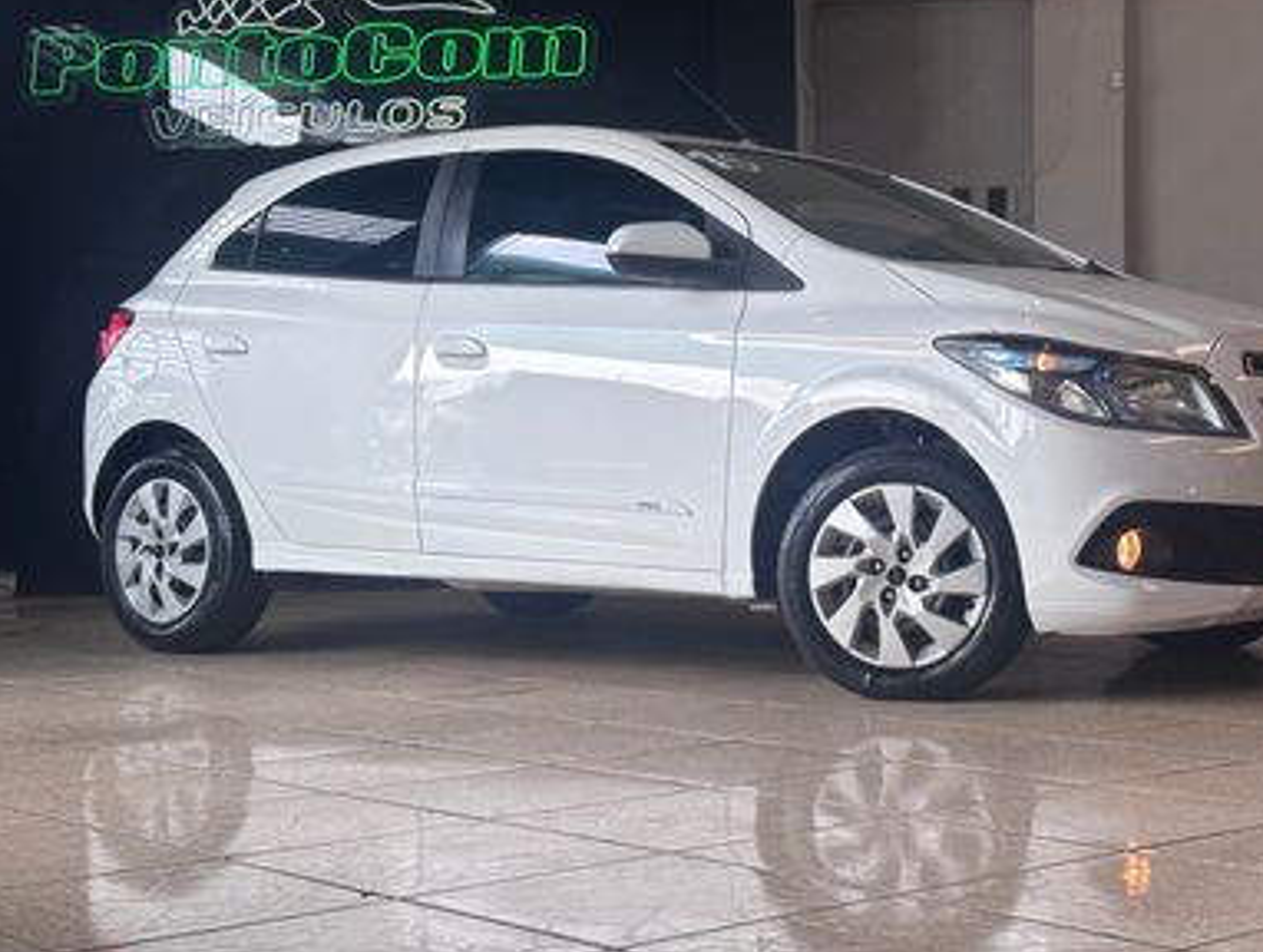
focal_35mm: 64
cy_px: 383
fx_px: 2340
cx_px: 764
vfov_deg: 23.0
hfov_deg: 30.1
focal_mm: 5.96
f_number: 1.6
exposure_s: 1/120
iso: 25
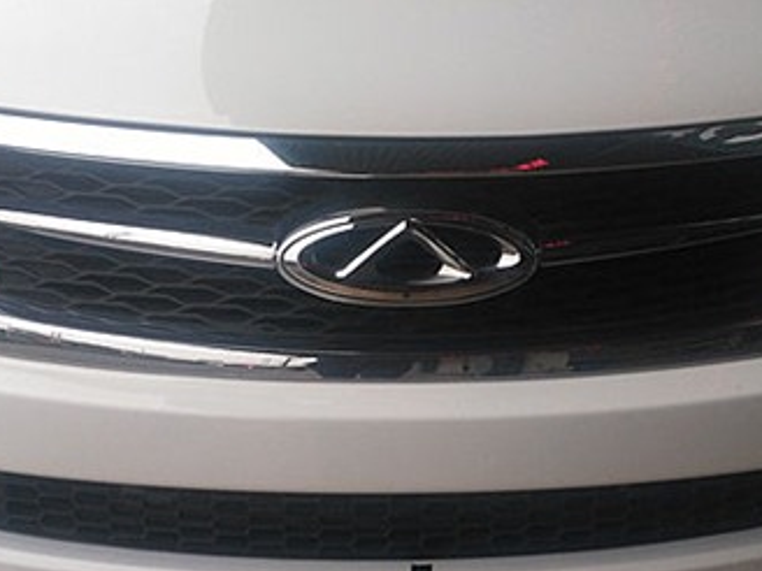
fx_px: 1409
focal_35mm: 64
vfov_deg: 22.7
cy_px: 427
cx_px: 395
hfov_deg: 30.3
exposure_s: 1/120
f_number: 2
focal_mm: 2.96
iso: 155
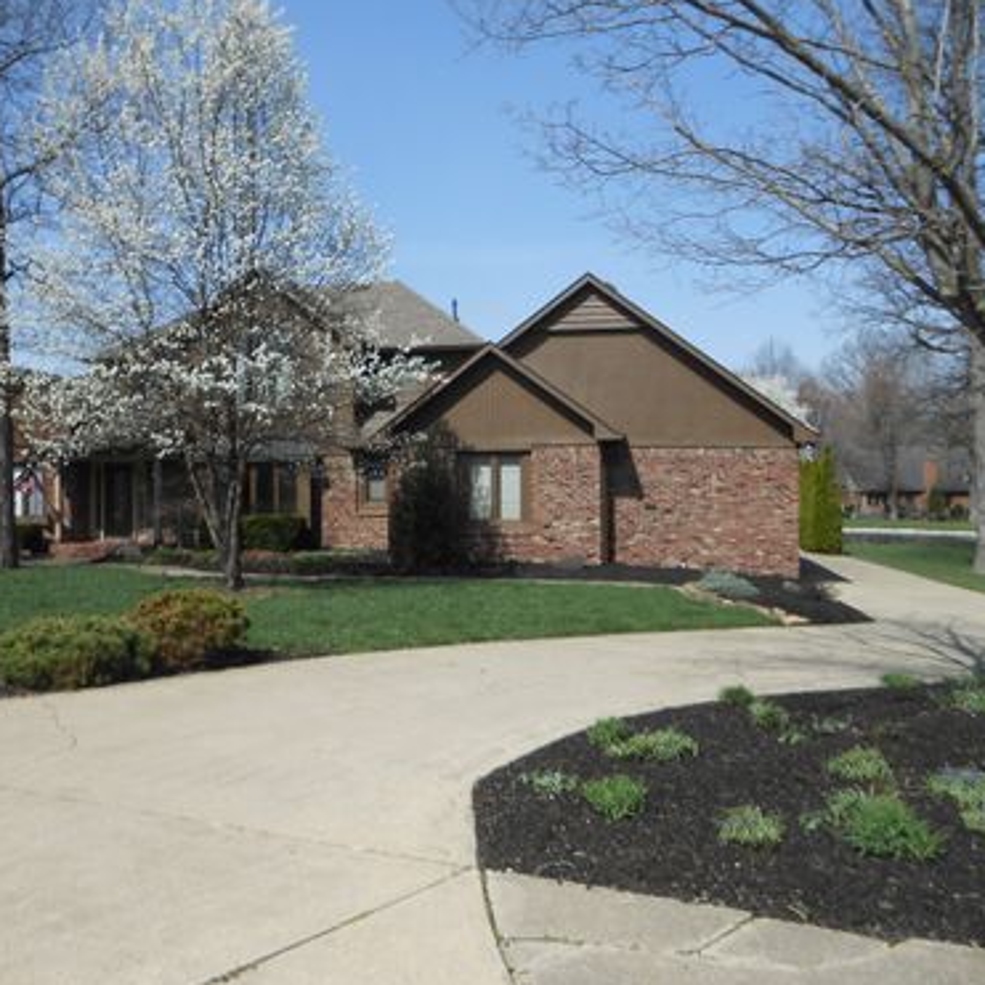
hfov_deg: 52.4
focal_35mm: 31
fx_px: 998
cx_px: 443
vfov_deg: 52.5
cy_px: 492
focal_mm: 4.6
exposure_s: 1/1000
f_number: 3.5
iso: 80
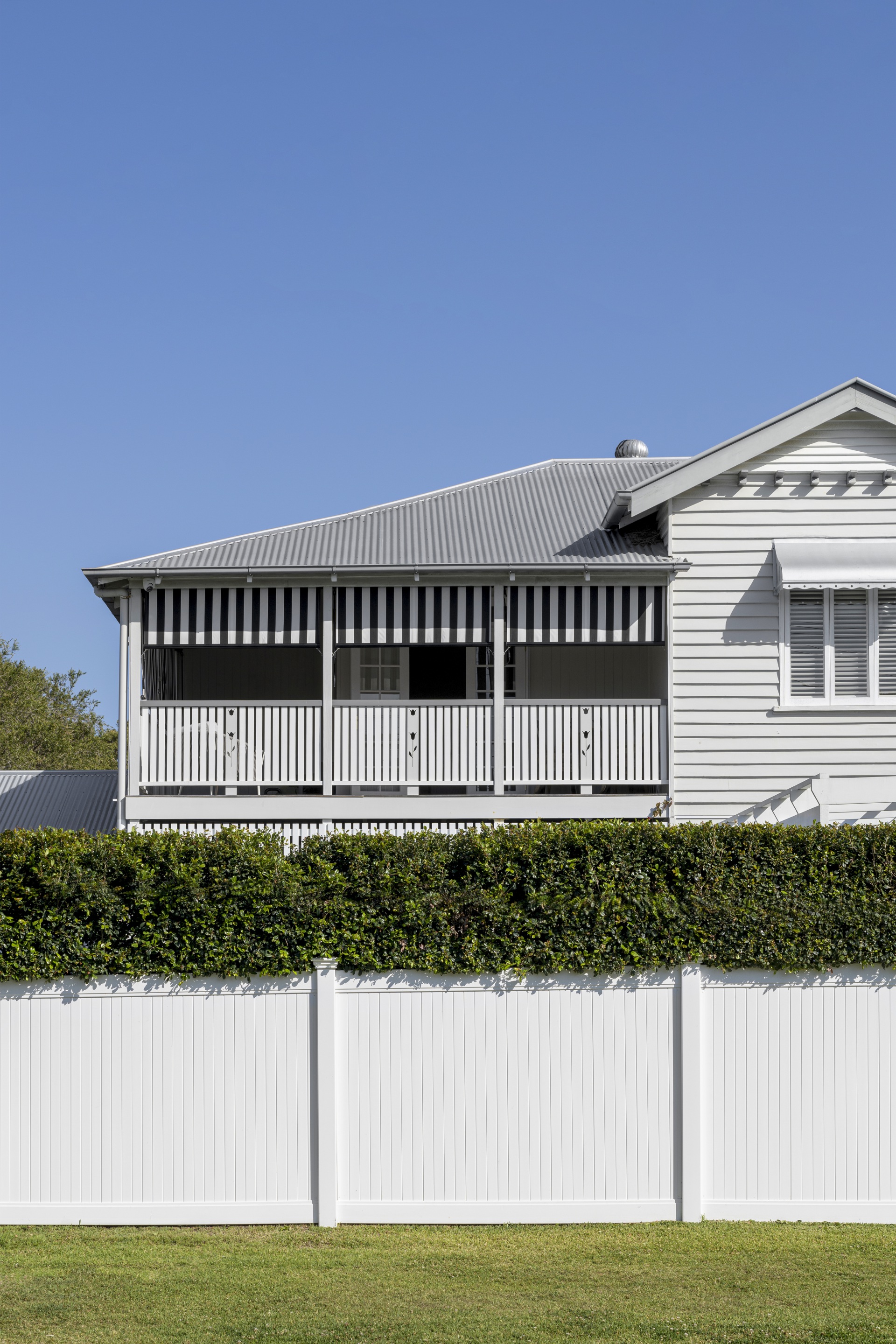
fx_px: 1867
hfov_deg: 27.0
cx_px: 448
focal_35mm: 50
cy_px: 672
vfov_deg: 39.6
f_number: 10
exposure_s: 1/250
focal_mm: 50
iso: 100
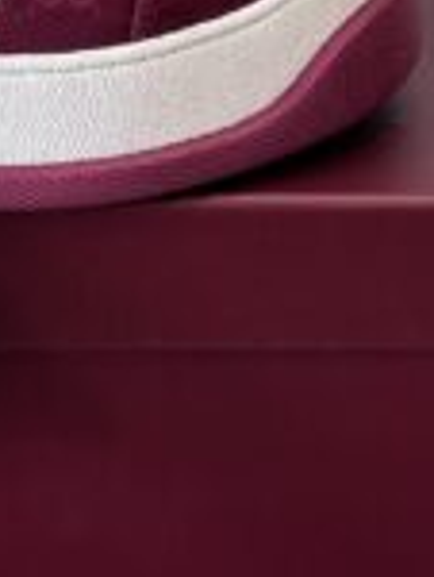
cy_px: -292
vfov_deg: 10.0
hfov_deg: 7.7
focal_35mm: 192
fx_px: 3201
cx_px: -142
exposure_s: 1/108
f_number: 1.78
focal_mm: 6.86
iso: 80
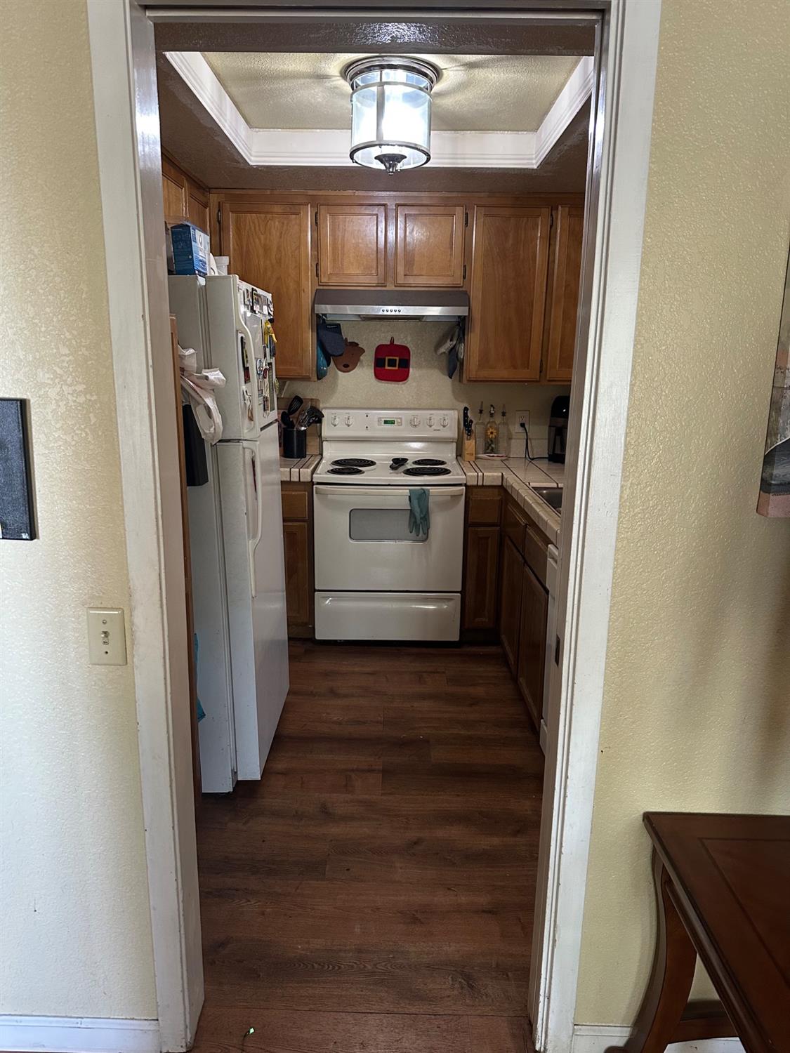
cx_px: 395
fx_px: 730
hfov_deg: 56.8
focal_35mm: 24
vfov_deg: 71.6
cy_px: 526
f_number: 1.78
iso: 320
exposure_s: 1/60
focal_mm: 6.86
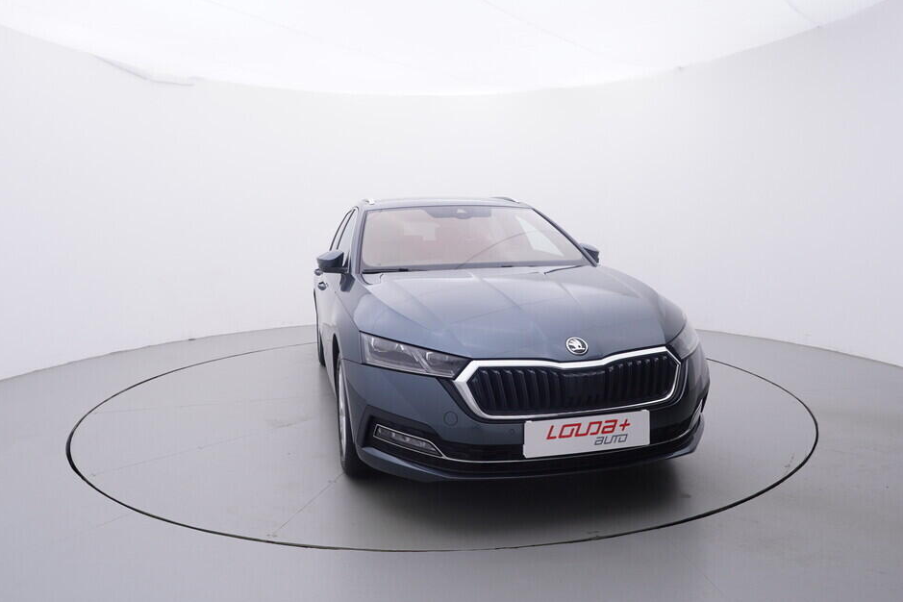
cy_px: 304
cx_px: 442
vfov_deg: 52.1
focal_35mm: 25
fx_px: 616
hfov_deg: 72.5
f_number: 5
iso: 200
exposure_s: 1/80
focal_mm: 15
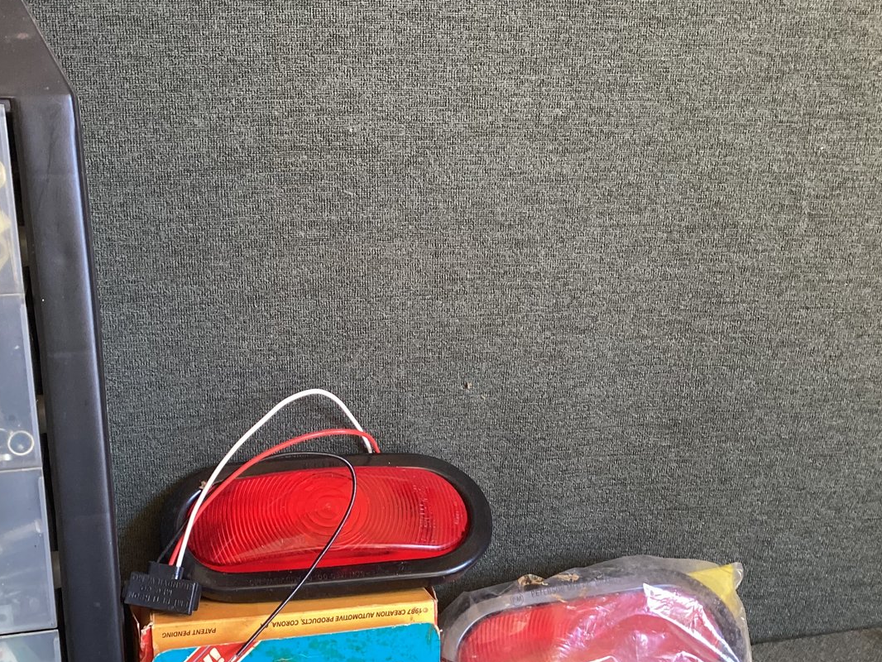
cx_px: 309
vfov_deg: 32.6
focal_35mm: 44
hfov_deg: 42.5
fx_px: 1121
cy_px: 446
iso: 100
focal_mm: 3.3
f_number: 2.4
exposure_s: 1/50
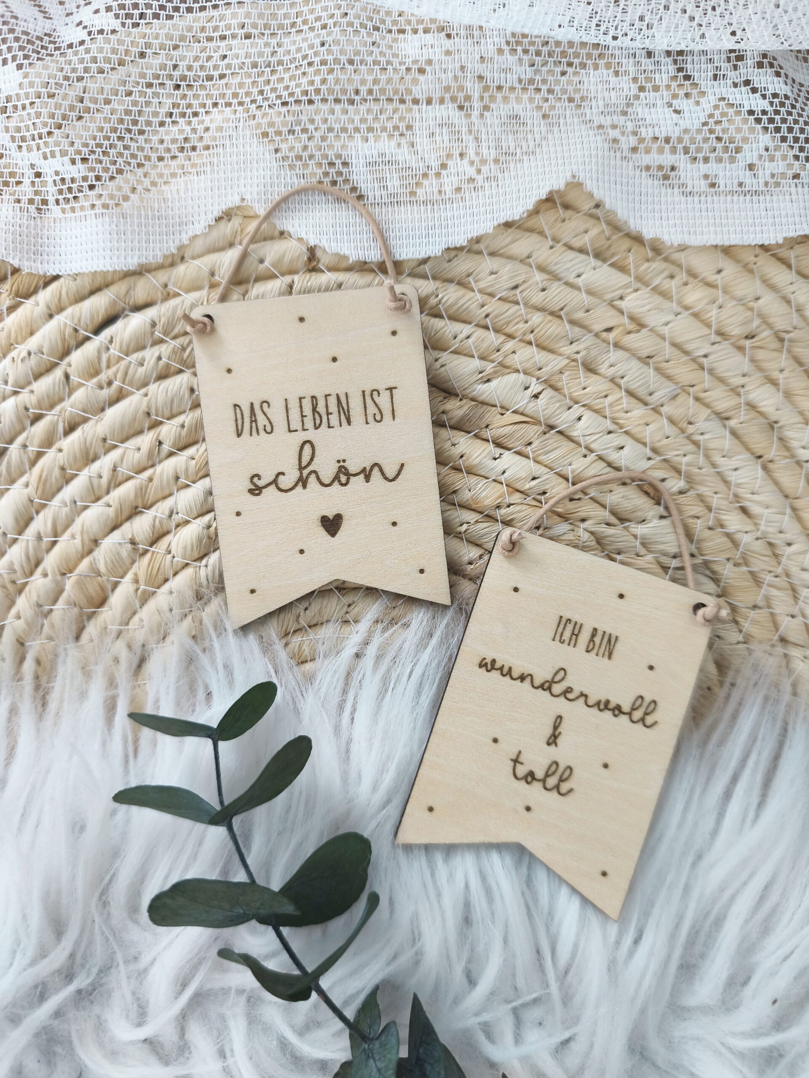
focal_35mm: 23
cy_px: 539
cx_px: 404
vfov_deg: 73.9
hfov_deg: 58.9
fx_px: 717
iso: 1000
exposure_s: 1/33.3
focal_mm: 6.18
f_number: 1.65
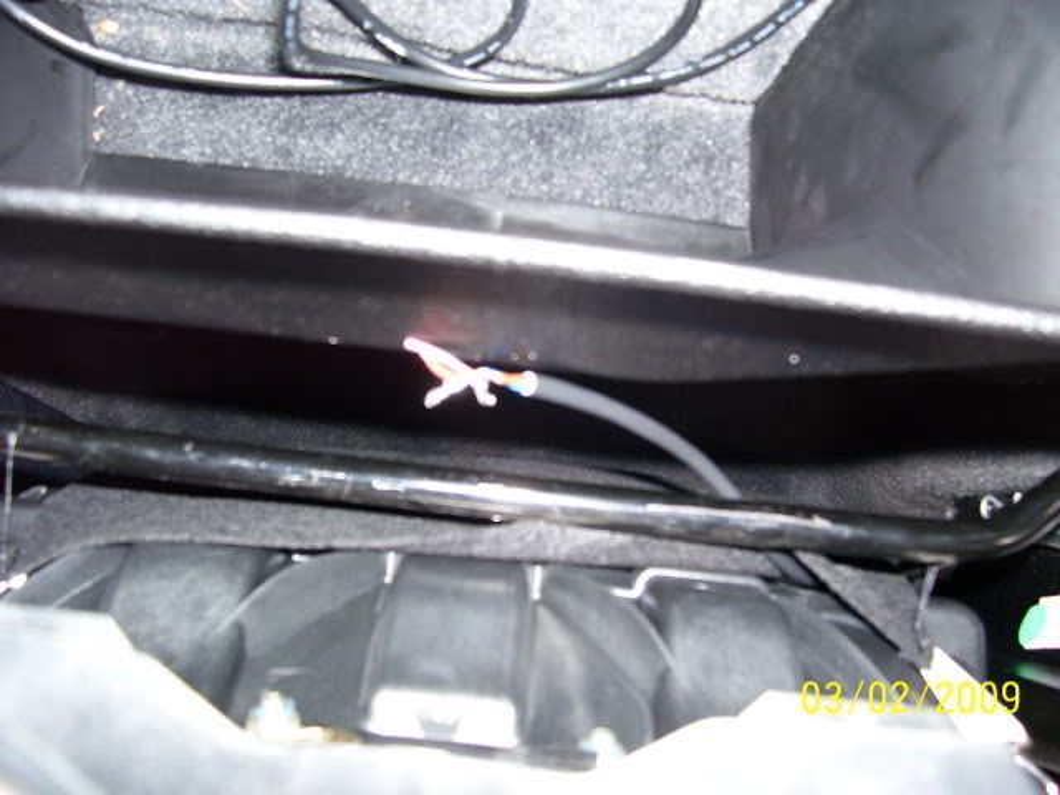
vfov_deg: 41.8
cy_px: 398
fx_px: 1041
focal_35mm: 34
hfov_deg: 54.0
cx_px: 530
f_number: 2.7
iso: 125
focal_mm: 5.6
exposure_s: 1/60
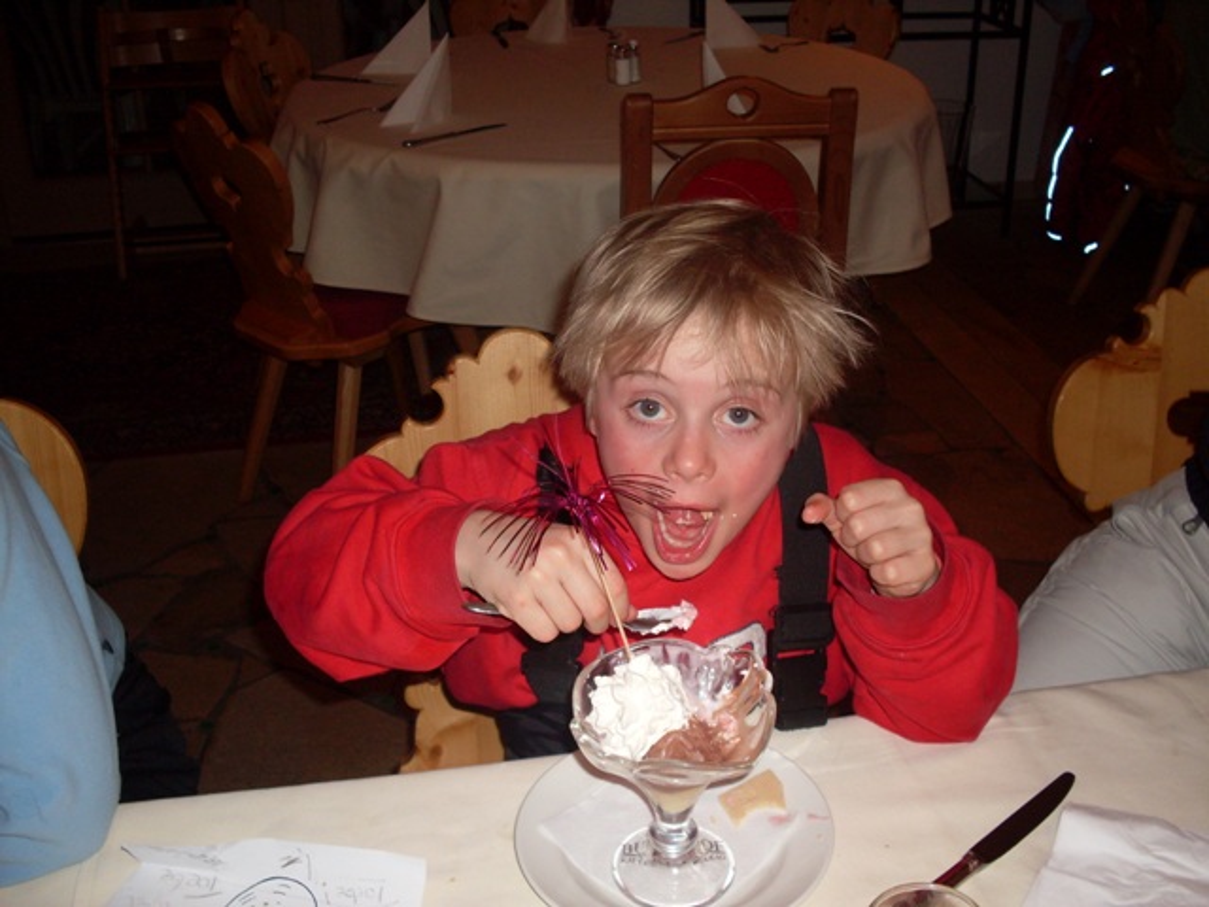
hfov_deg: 49.0
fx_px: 1327
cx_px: 604
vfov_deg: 37.7
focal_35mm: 38
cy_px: 454
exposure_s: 1/45
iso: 100
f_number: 2.8
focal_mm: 6.3
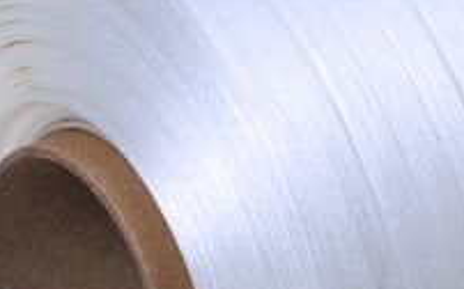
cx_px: 776
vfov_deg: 2.7
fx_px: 6225
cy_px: 94
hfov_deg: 4.2
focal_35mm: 493
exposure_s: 1/200
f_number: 22
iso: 200
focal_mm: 65
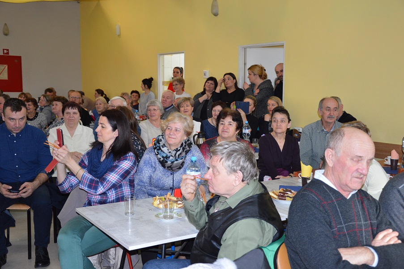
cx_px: 202
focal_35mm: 39
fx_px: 437
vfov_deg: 34.1
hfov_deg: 49.6
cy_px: 134
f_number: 4
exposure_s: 1/60
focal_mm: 26
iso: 720
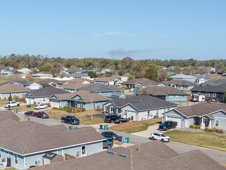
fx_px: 352
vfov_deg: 25.1
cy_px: 188
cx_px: 120
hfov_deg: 35.5
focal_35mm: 54
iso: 110
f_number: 1.8
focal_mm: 8.67
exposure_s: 1/3200
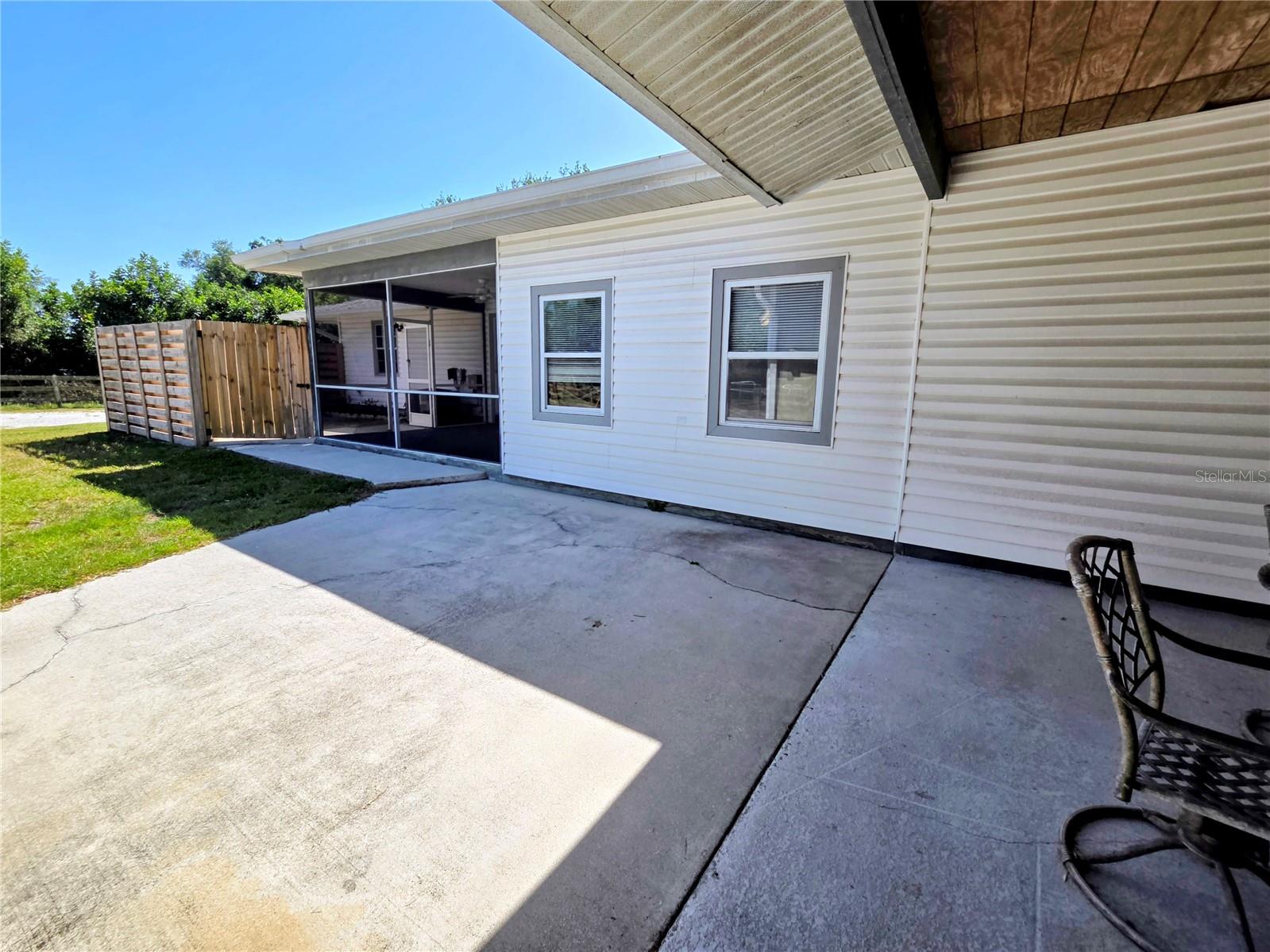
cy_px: 476
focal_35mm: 13
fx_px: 477
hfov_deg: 106.2
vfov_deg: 89.9
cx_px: 635
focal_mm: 2.2
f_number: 2.2
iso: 50
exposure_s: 1/1580
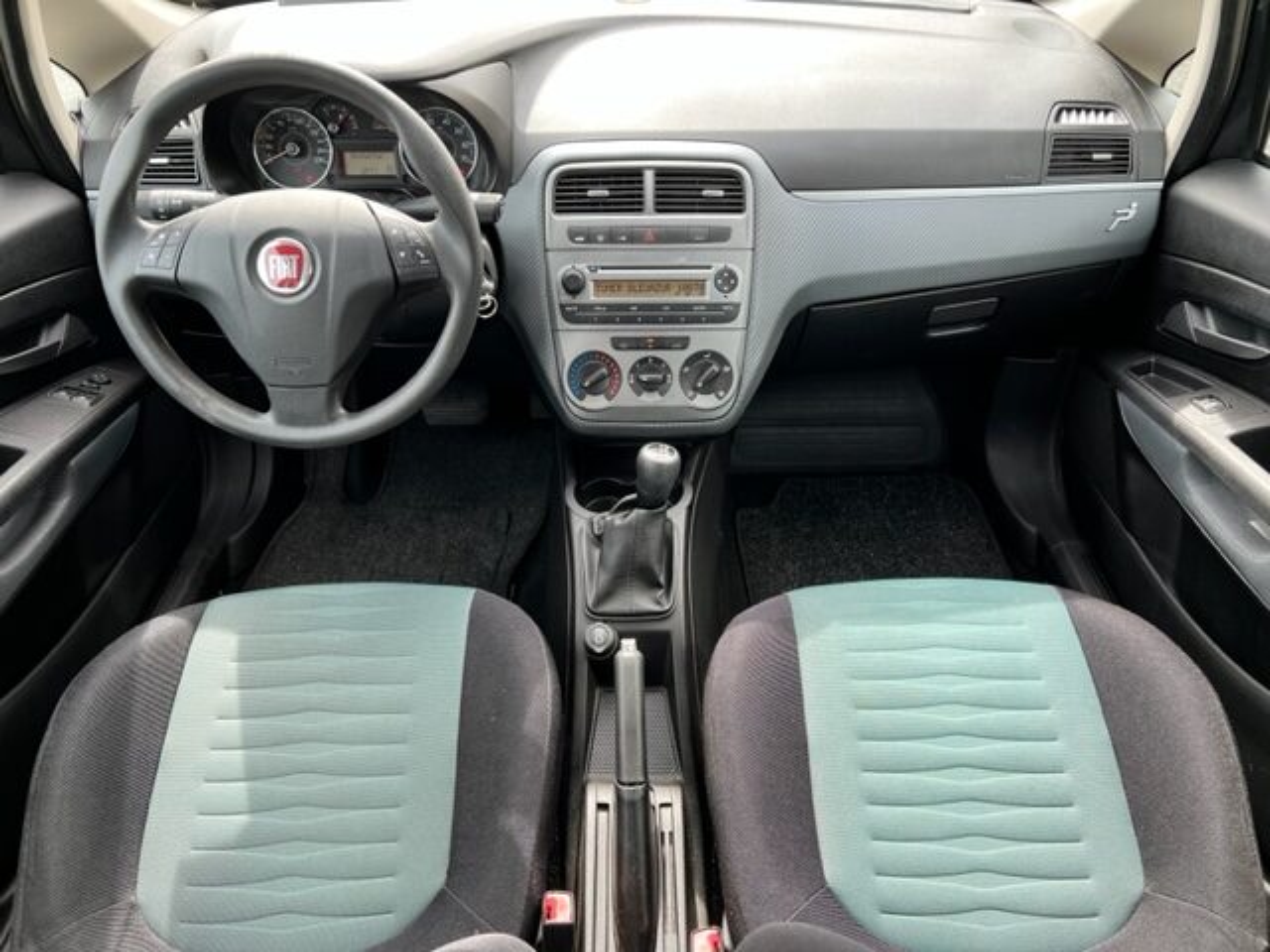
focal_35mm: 26
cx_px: 635
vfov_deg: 53.1
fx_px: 954
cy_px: 476
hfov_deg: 67.3
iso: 40
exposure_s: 1/160
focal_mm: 5.7
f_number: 1.5
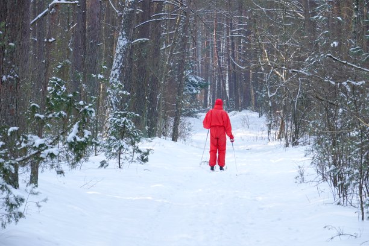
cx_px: 184
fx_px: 3382
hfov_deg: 6.2
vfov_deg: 4.2
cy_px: 123
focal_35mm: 330
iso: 200
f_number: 8
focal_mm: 120.91
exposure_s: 1/50
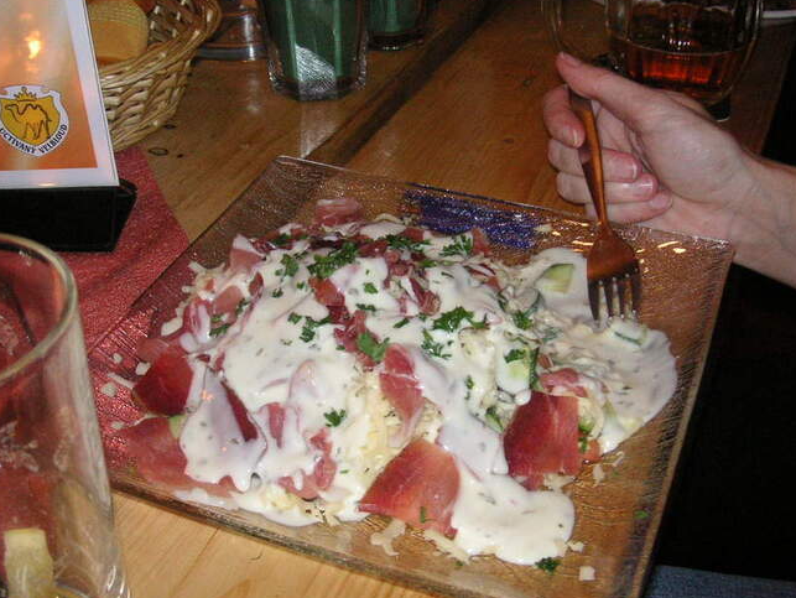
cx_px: 365
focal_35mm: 46
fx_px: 1058
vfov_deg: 31.5
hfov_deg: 41.2
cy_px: 313
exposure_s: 1/45
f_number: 2.8
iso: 160
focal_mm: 6.1
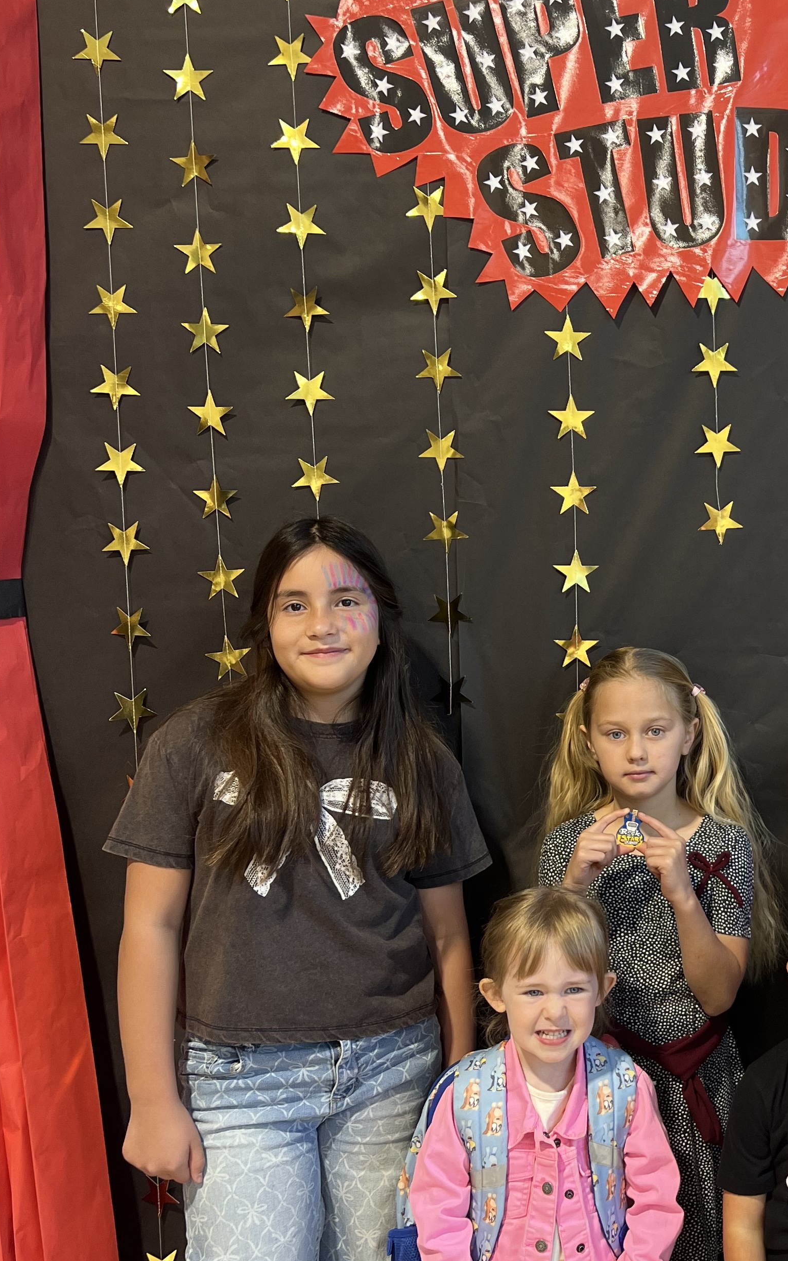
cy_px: 663
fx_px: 1546
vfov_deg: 44.3
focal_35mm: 45
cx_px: 750
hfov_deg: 27.3
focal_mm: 5.7
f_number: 1.5
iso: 80
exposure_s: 1/60
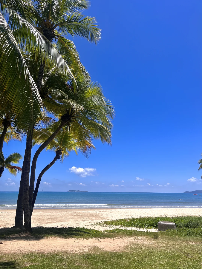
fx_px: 202
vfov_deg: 67.3
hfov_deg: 53.1
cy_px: 134
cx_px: 101
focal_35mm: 26
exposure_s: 1/5076
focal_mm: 5.1
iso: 50
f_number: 1.6
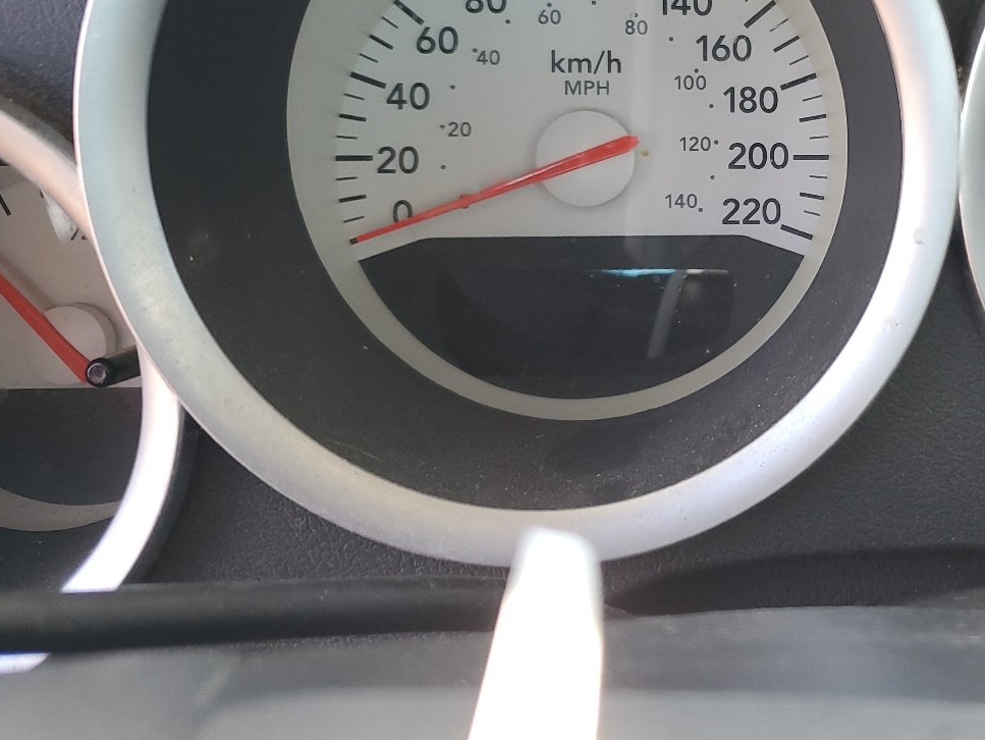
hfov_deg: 41.7
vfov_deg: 33.0
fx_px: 1224
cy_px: 191
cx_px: 806
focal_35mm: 43
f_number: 1.5
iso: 62
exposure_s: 1/120
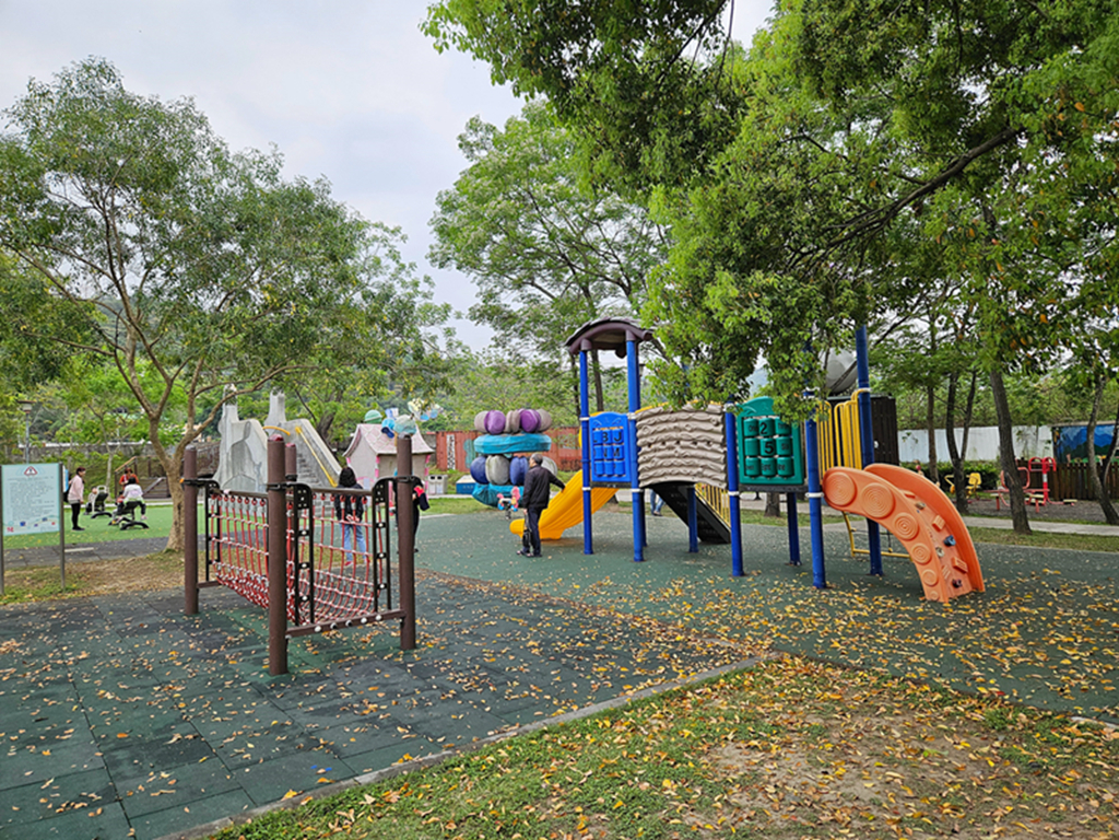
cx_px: 560
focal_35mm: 23
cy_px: 420
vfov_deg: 58.9
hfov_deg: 73.9
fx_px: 744
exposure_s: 1/1361
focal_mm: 5.4
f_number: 1.8
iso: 40
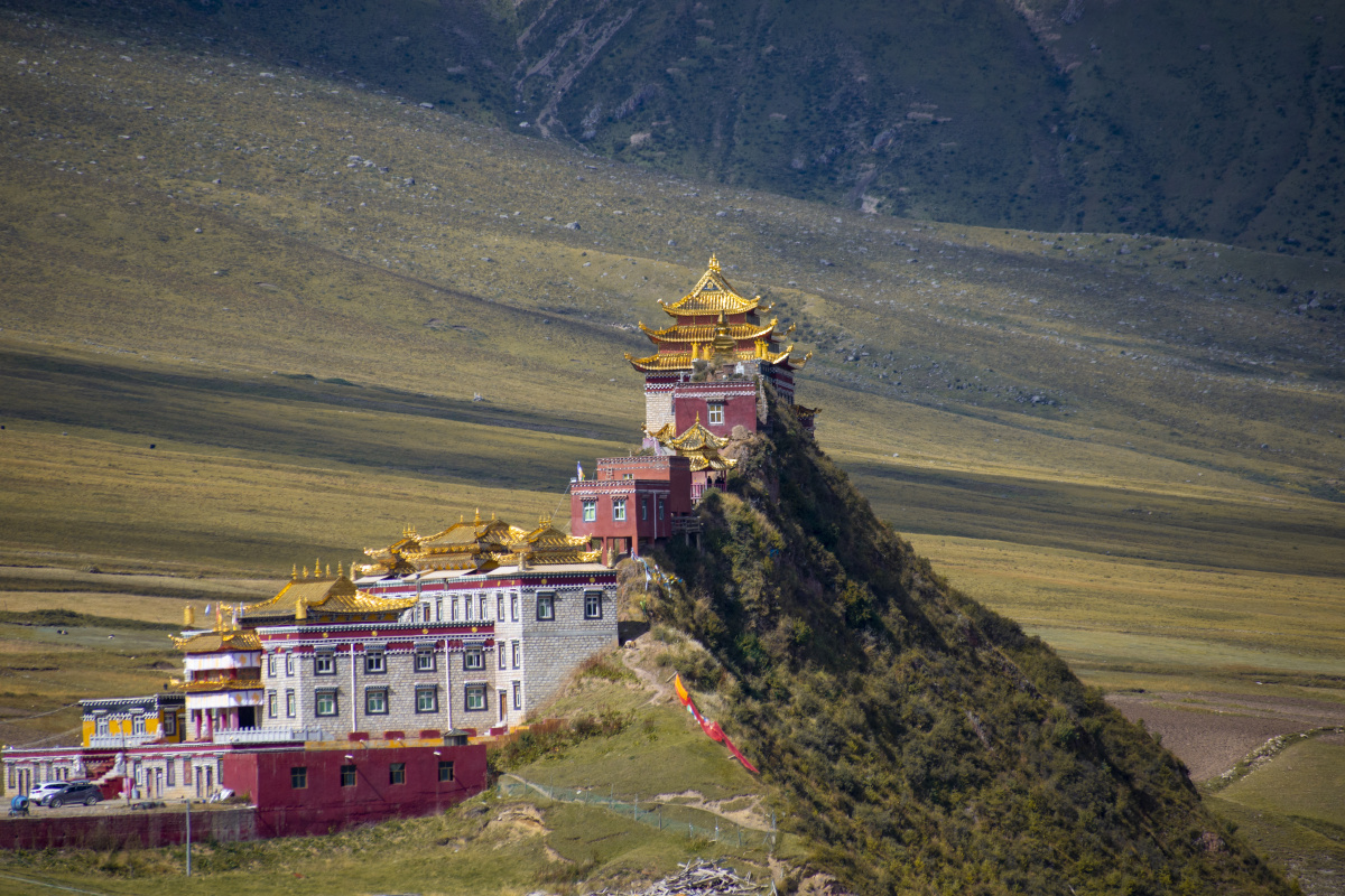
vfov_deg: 4.2
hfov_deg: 6.2
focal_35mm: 330
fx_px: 12328
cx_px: 672
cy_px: 448
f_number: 5.6
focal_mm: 220
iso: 125
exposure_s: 1/1250
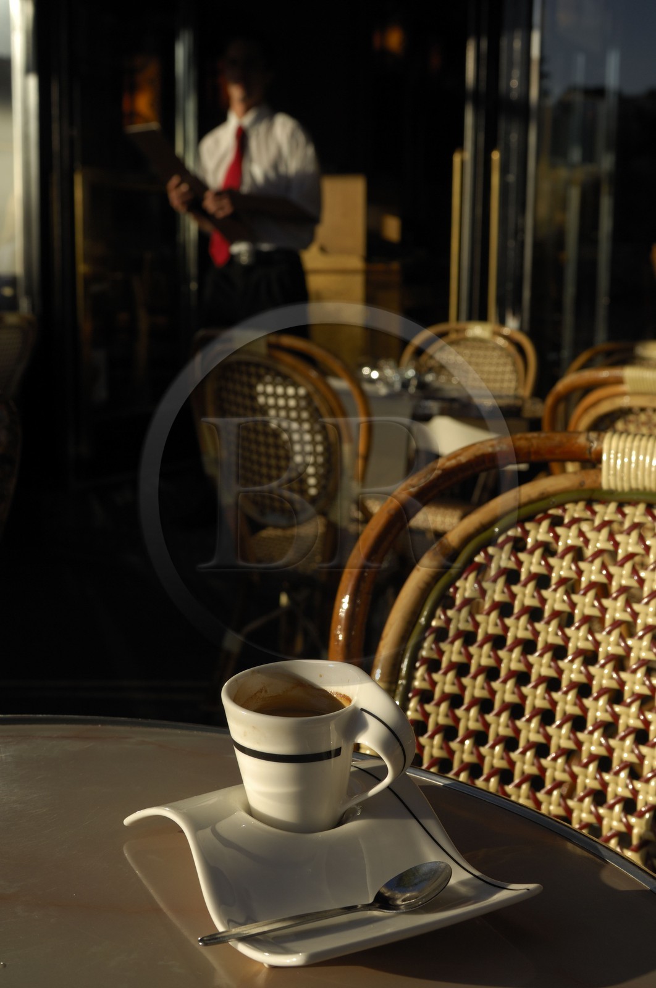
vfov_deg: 41.2
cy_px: 494
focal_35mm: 48
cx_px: 328
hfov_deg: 28.0
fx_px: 1316
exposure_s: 1/320
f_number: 8
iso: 100
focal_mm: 32
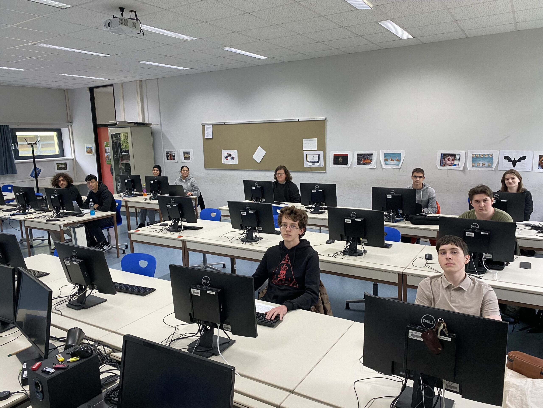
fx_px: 408
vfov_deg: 53.1
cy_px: 204
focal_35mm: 26
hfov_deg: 67.3
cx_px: 272
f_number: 1.8
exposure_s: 1/50
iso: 125
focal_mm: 4.25
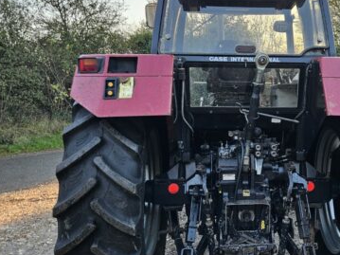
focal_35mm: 41
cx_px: 249
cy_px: 122
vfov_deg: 35.1
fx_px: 403
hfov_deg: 44.5
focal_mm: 5.4
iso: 125
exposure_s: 1/180
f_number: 1.8
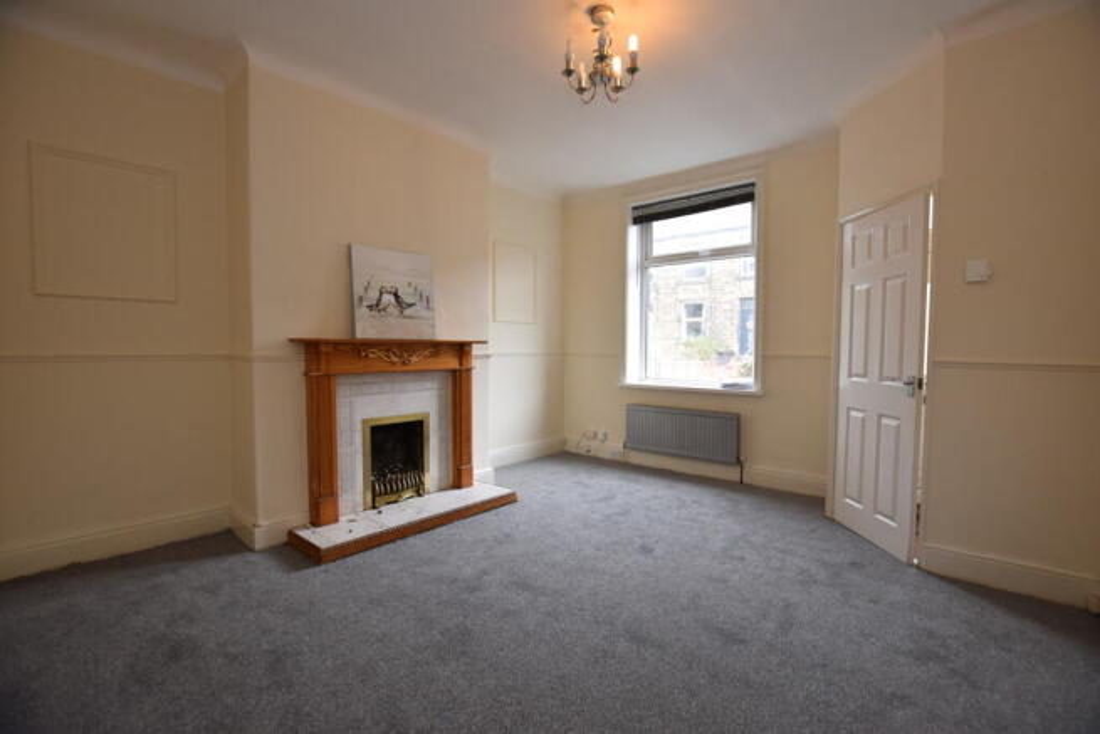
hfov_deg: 100.4
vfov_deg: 77.4
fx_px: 458
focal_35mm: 15
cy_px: 367
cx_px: 550
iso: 500
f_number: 3.5
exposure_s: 1/200
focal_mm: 10
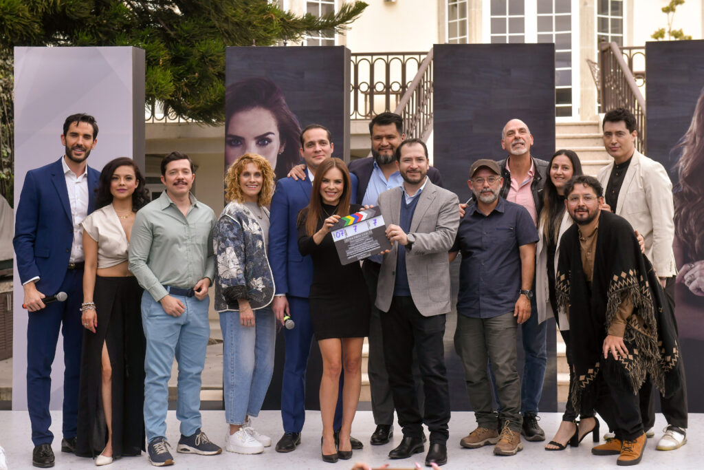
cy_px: 235
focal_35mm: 60
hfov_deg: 33.4
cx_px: 352
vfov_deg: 22.6
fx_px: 1173
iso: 400
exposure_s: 1/500
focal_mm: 60
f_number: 5.6
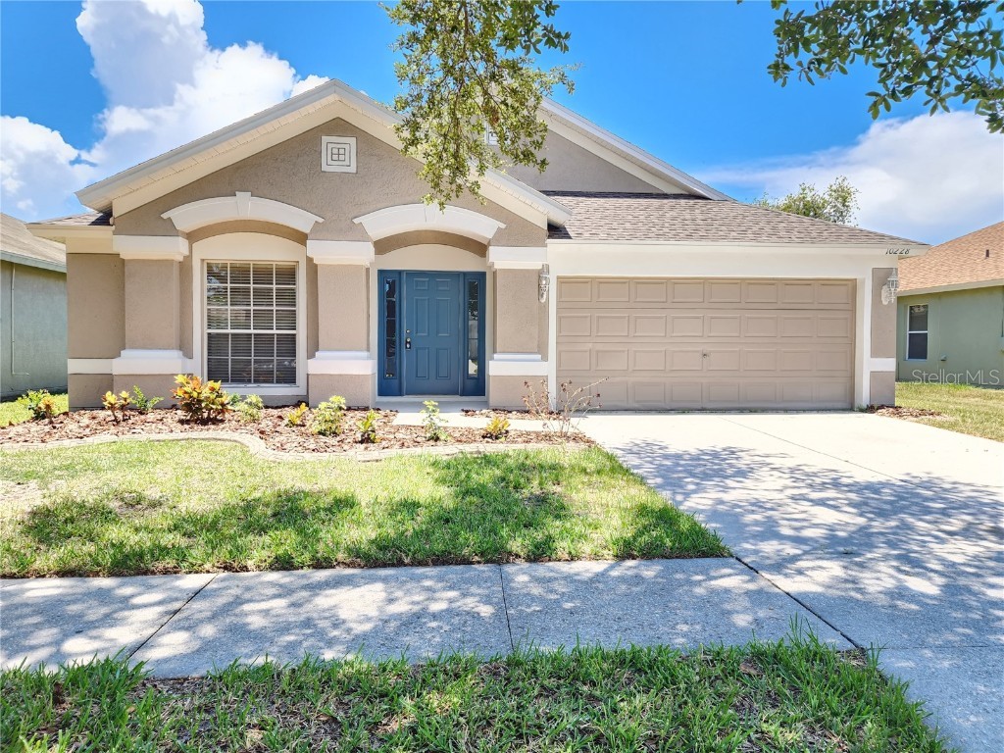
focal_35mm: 23
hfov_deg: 73.9
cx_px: 502
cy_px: 376
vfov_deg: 58.9
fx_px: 667
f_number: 1.8
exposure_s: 1/180
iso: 25
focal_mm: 6.4
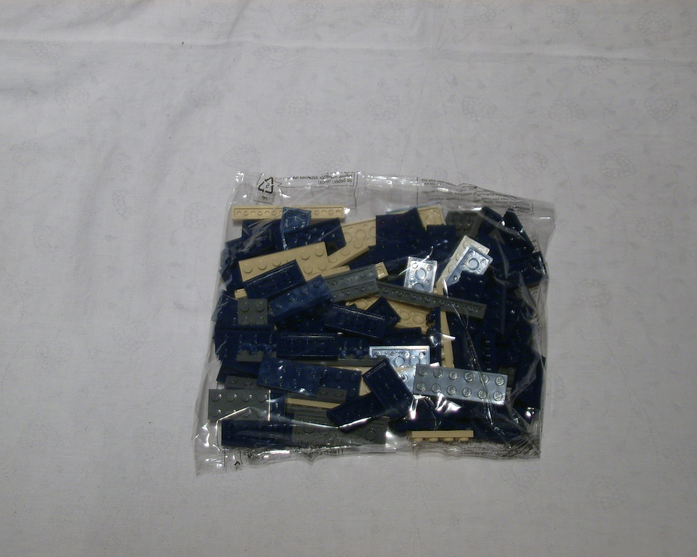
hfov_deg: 24.4
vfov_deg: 19.7
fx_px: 1609
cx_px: 360
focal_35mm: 78
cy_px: 280
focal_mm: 12.33
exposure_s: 1/7
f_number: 4
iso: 50
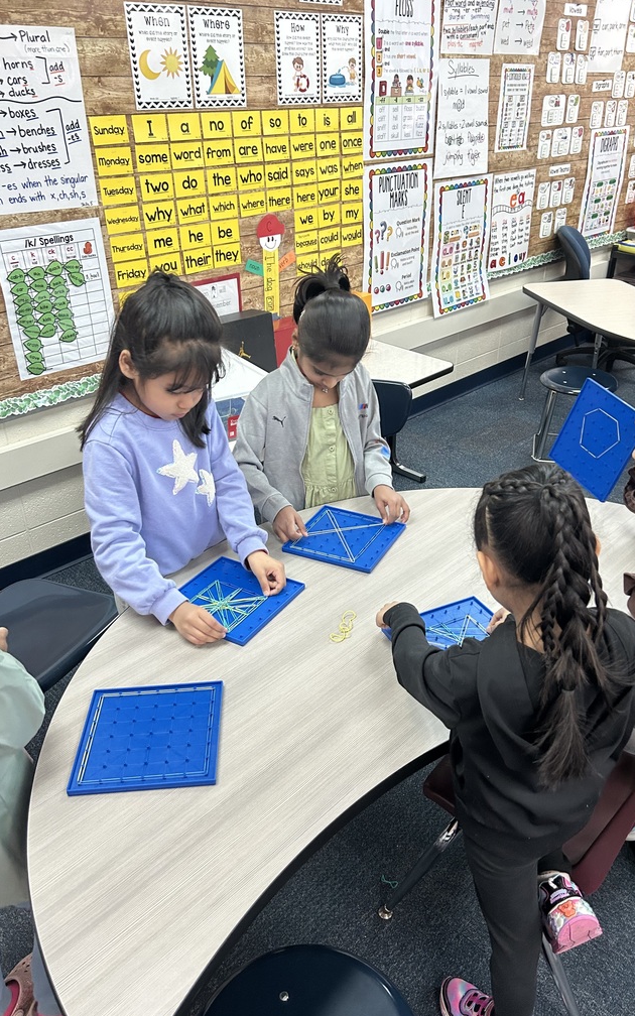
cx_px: 353
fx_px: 775
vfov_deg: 66.5
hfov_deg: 44.5
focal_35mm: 28
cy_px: 514
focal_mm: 5.7
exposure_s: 1/60
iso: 200
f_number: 1.5
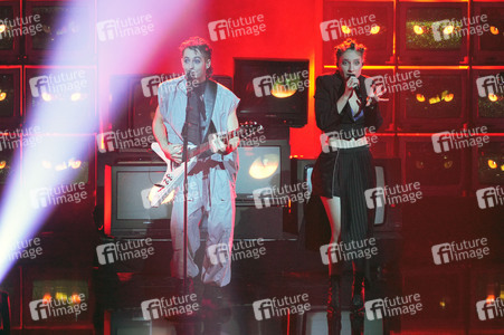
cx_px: 252
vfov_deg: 4.6
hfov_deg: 6.9
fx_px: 4197
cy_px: 168
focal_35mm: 300
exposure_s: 1/100
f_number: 5.6
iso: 2500
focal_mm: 200
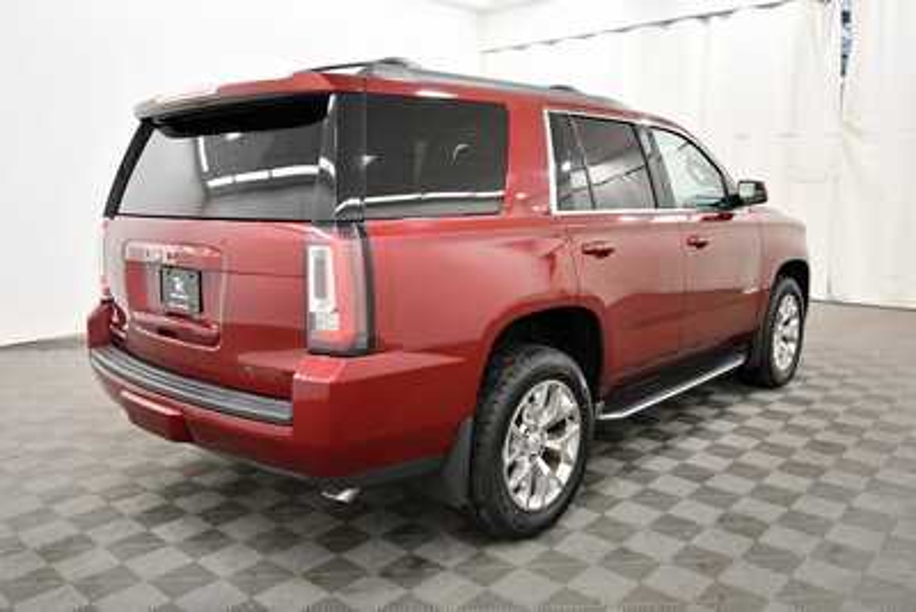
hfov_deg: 65.5
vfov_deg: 46.4
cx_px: 458
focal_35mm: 28
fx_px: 713
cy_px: 306
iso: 1800
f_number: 5.6
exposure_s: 1/125
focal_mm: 19
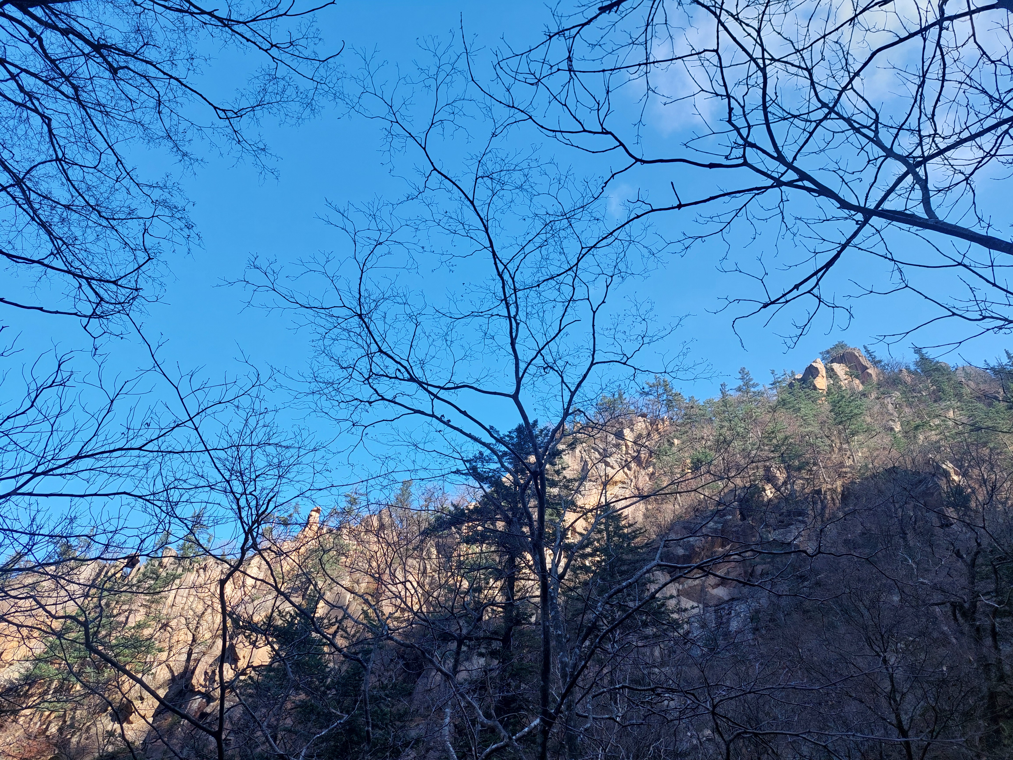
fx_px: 732
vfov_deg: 54.9
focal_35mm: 25
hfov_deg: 69.4
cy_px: 380
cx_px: 506
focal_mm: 5.23
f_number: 1.8
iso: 40
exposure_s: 1/614
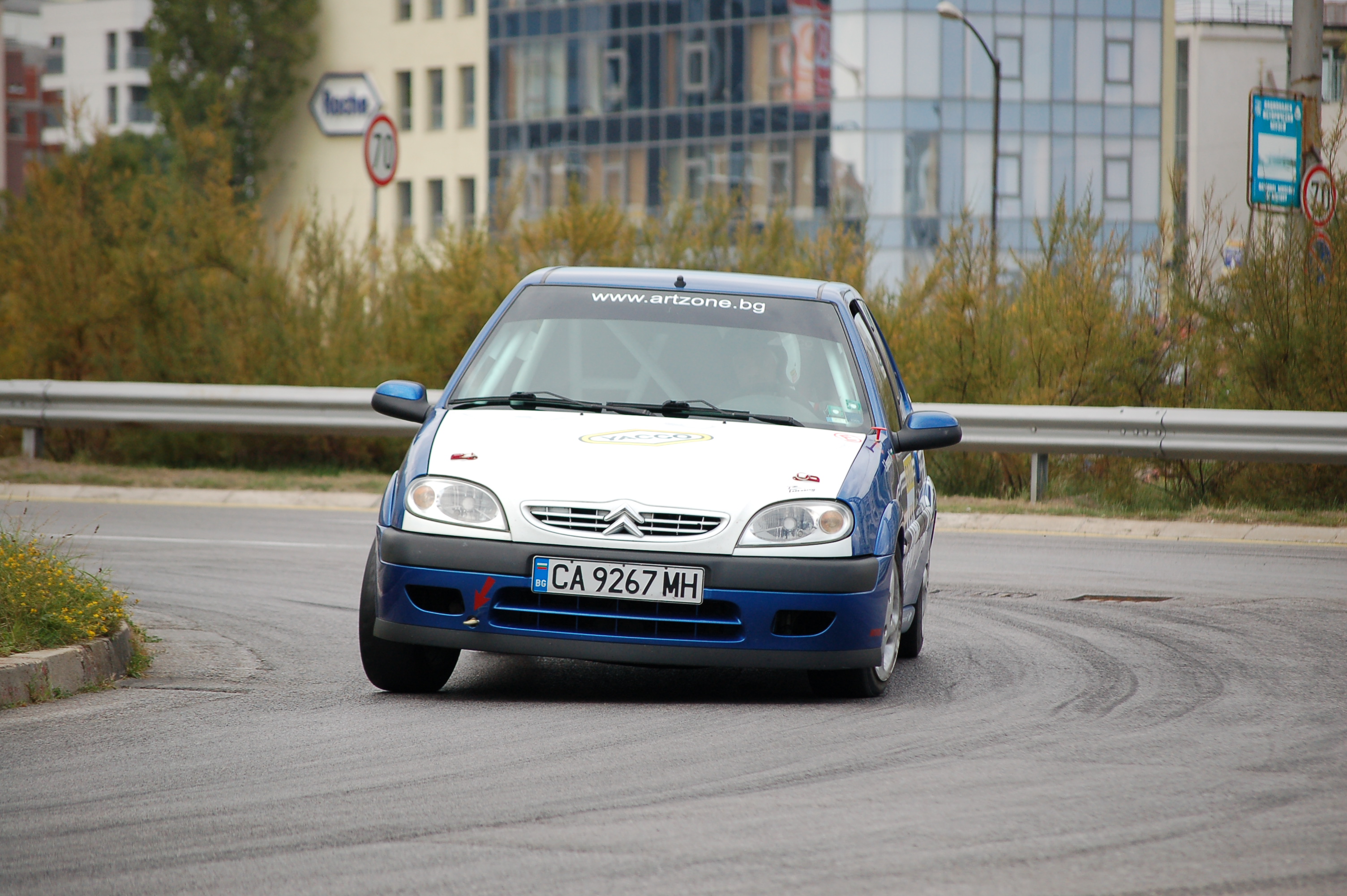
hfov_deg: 10.2
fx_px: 7570
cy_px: 448
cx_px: 674
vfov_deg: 6.8
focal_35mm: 202
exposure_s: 1/800
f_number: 5
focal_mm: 135
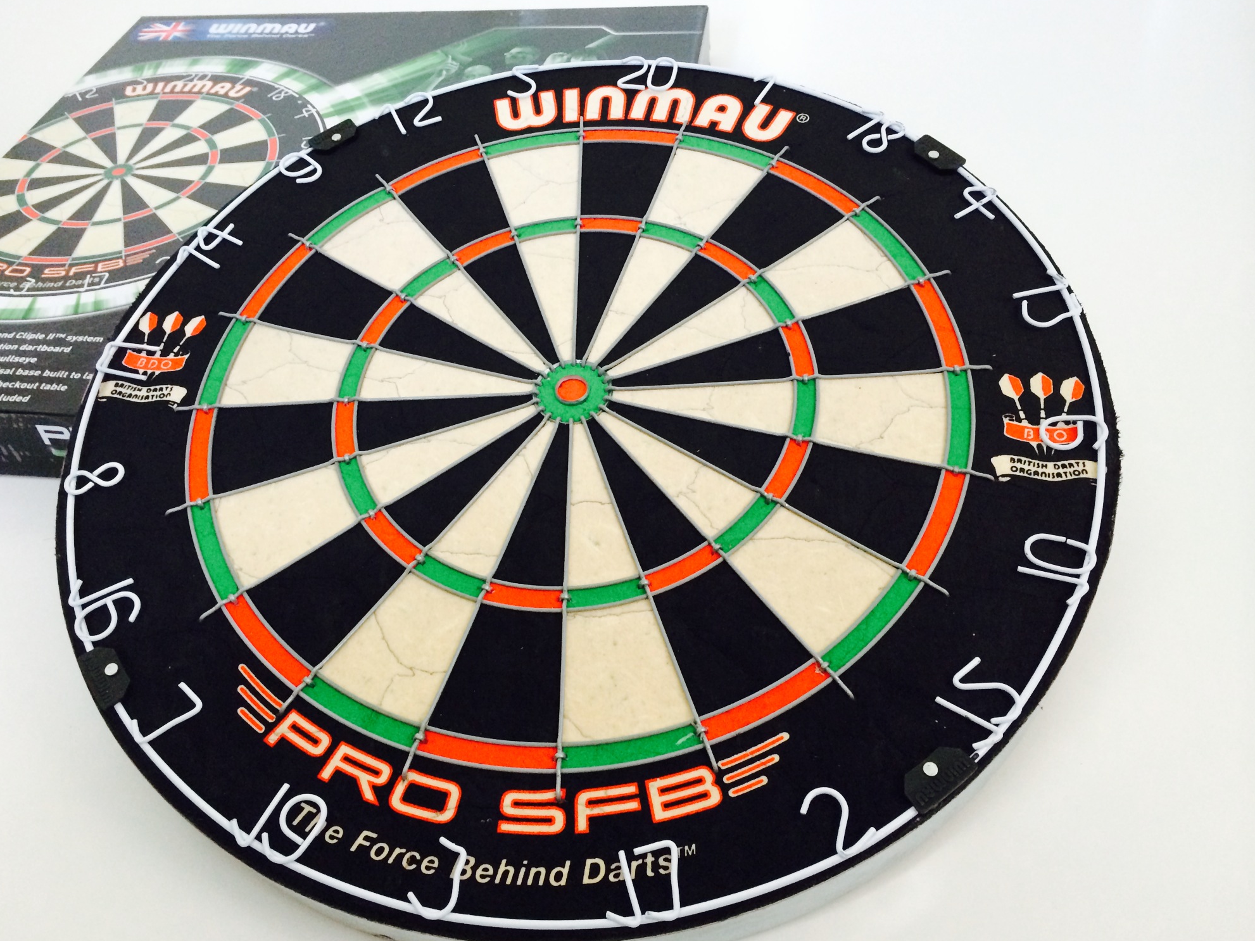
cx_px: 612
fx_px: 1124
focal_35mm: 31
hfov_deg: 58.4
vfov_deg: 45.4
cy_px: 467
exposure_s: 1/30
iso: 250
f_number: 2.2
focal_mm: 4.12
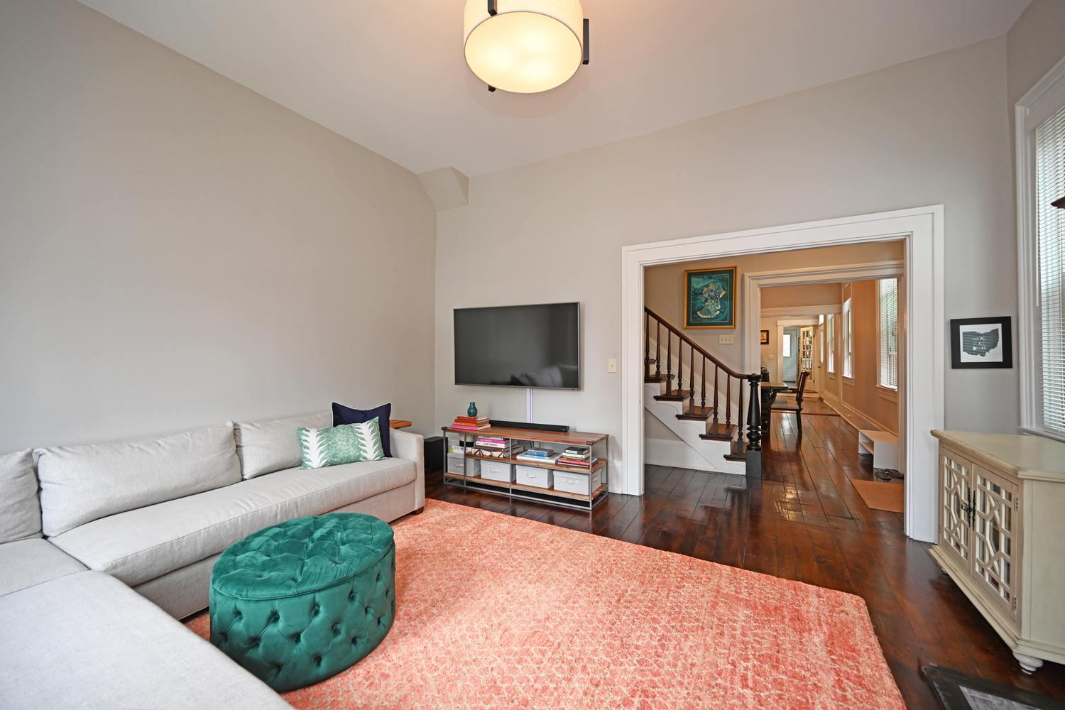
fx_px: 414
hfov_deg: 104.3
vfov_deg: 81.2
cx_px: 532
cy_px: 355
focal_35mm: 14
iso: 360
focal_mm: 14
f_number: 4
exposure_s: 1/60
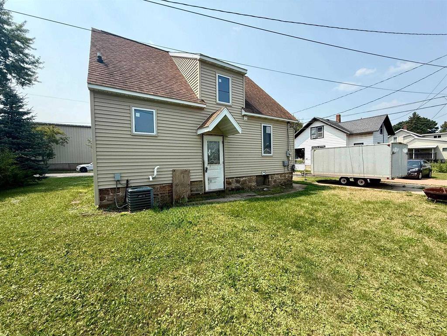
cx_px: 224
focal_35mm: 14
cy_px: 168
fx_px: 181
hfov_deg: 102.1
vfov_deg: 85.7
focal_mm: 2.22
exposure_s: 1/1189
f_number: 2.2
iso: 50
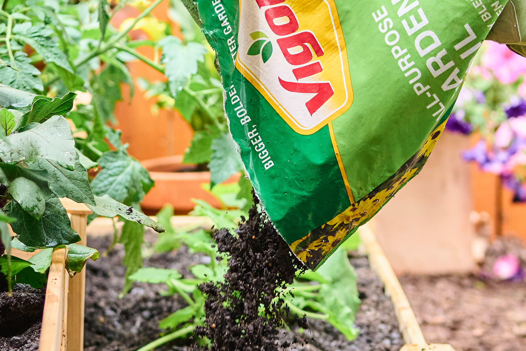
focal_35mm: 253
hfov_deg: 8.1
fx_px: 3696
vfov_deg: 5.4
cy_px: 85
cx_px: 266
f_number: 3.2
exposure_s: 1/800
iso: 640
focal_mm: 70
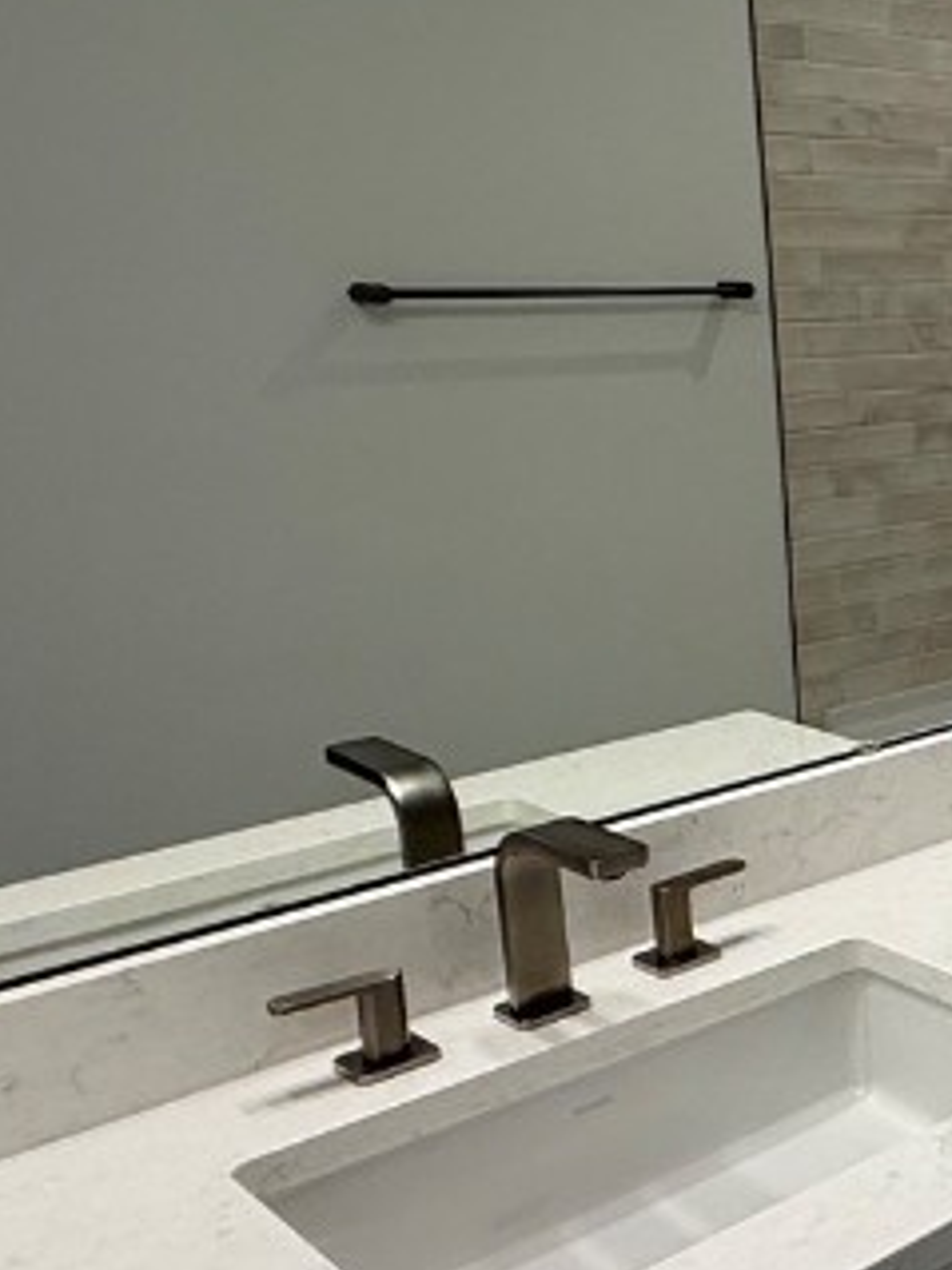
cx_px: 1573
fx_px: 1651
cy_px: 518
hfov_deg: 23.0
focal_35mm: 45
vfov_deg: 41.9
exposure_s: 1/120
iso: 80
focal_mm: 2.22
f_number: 2.2
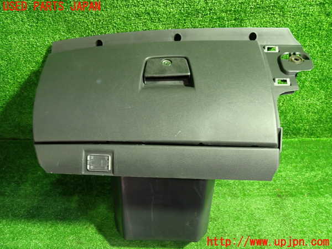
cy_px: 124
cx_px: 166
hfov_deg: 60.0
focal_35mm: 30
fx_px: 288
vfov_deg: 46.8
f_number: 2.3
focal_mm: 5.4
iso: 640
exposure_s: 1/30
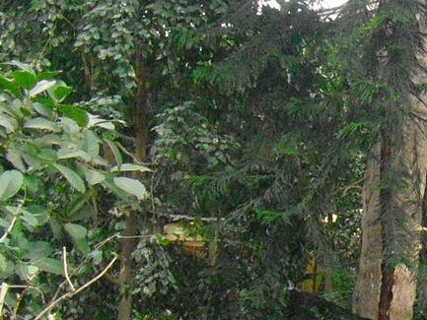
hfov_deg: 13.4
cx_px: 749
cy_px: 195
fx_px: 1641
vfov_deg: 11.1
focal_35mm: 133
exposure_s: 1/100
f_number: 3.1
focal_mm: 6.3
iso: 800
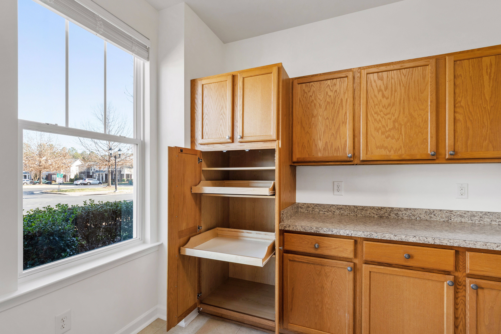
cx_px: 250
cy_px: 167
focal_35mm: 16
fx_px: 230
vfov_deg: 72.1
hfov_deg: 95.0
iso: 100
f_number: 8
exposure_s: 1/6
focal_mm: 11
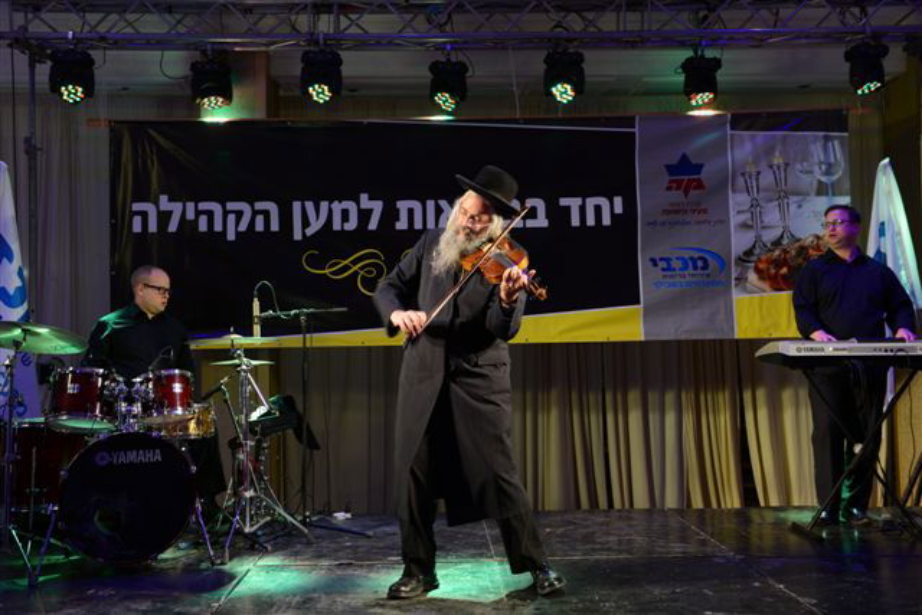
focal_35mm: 42
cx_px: 461
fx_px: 1076
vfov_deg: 31.9
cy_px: 308
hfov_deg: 46.4
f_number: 4
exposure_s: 1/50
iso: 400
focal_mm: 42
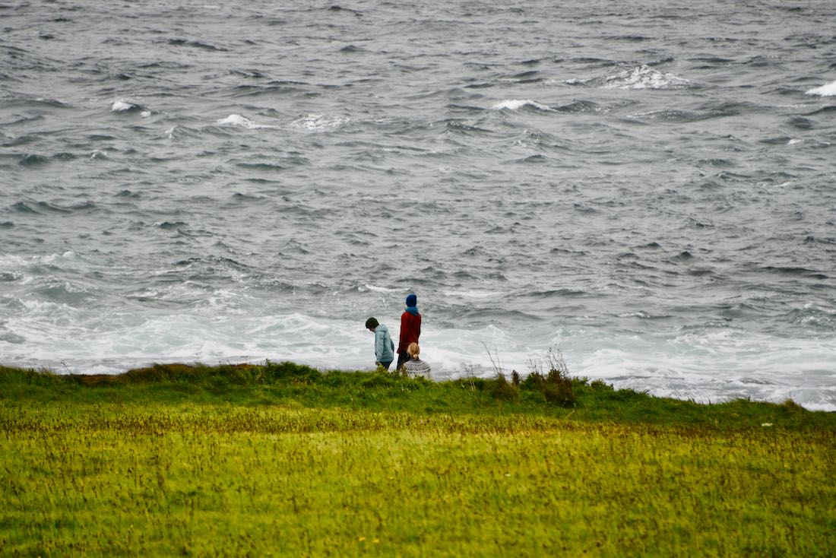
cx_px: 418
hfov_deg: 4.6
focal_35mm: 450
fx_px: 10452
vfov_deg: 3.1
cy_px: 279
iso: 250
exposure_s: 1/500
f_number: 5.6
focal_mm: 300
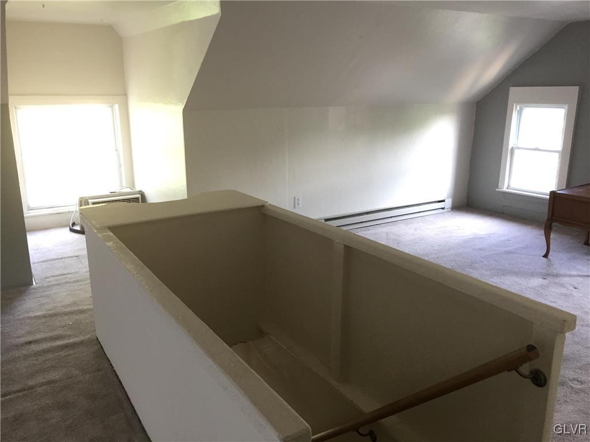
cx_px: 295
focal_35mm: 29
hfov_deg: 61.7
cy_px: 221
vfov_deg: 48.2
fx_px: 494
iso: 160
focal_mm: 4.15
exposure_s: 1/33
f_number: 2.2
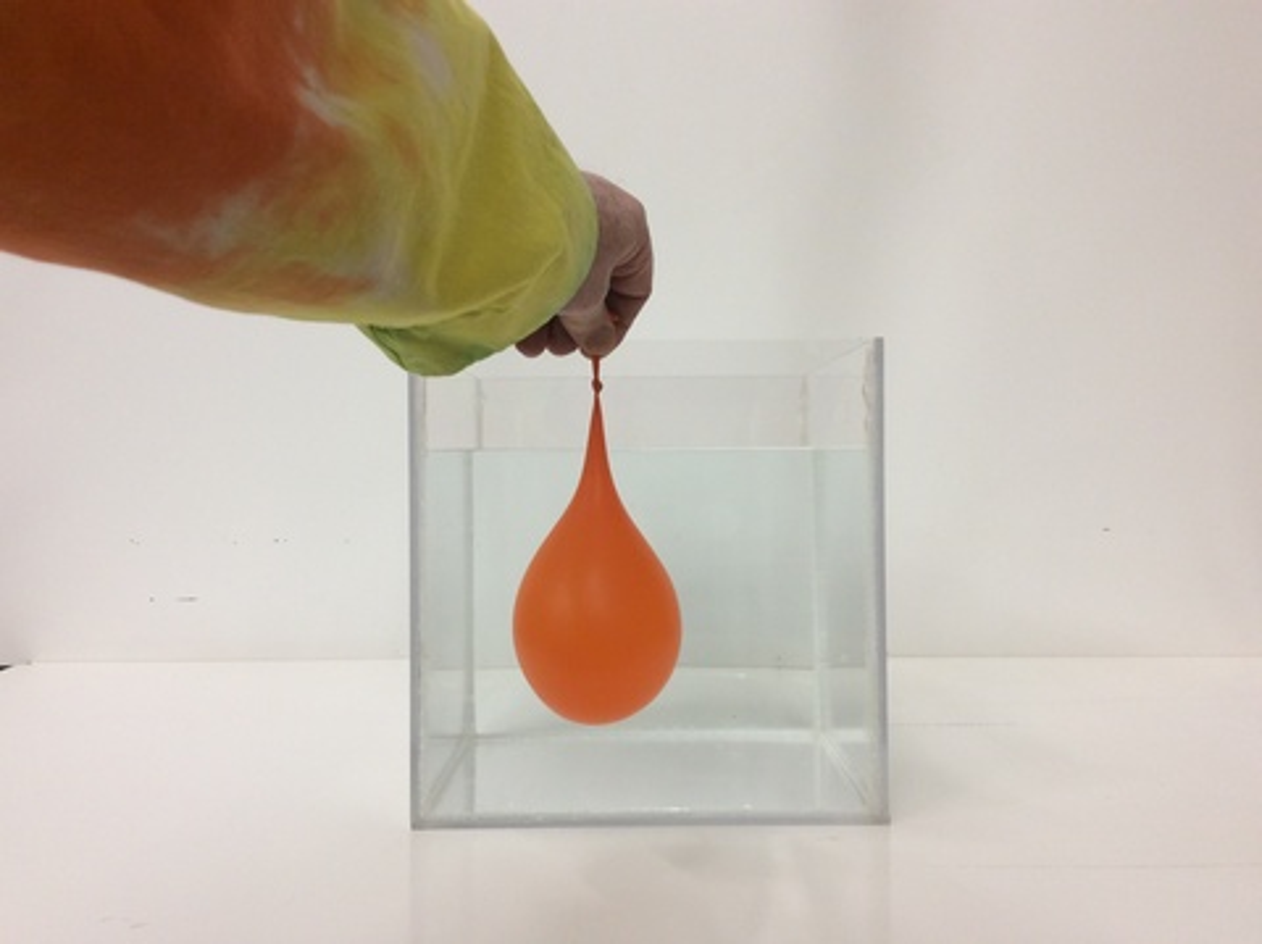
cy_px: 472
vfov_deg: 44.1
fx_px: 1165
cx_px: 631
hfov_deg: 56.9
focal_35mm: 32
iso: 50
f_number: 2.4
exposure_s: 1/24
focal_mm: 3.3
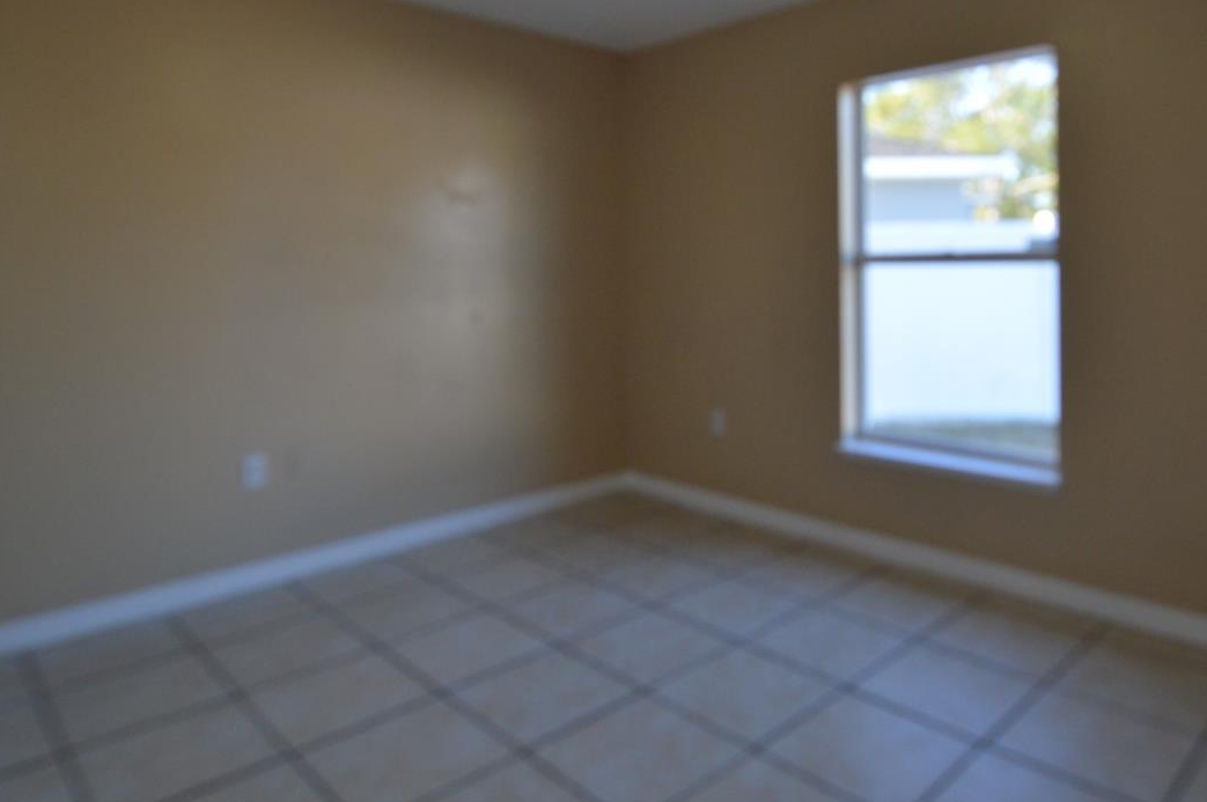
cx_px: 690
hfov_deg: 75.7
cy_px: 255
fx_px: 770
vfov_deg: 53.7
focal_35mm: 23
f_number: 5
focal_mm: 10
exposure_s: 1/100
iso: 400
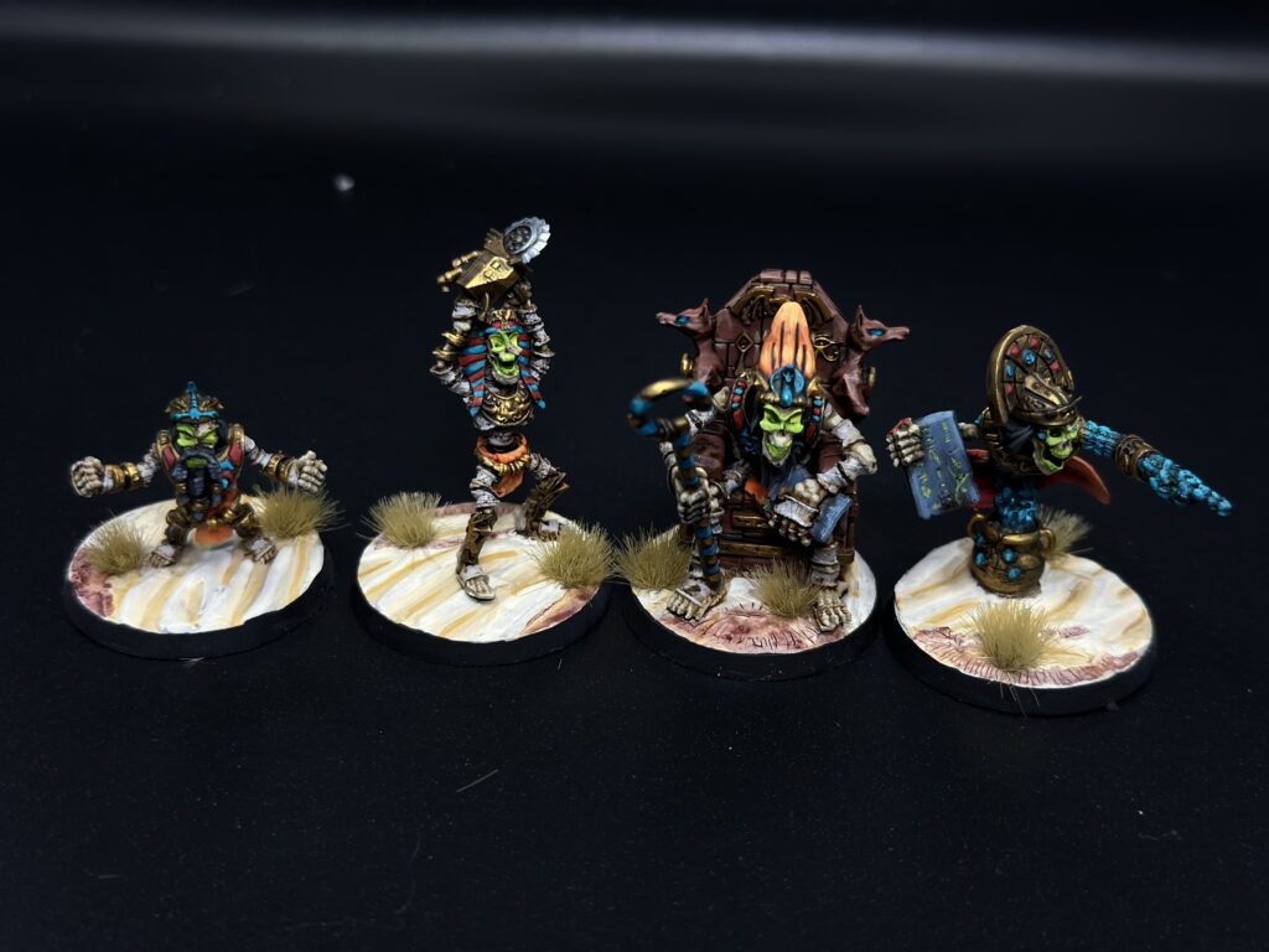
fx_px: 1760
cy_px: 476
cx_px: 634
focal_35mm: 48
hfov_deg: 39.7
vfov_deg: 30.3
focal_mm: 6.86
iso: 80
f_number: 1.78
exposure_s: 1/414
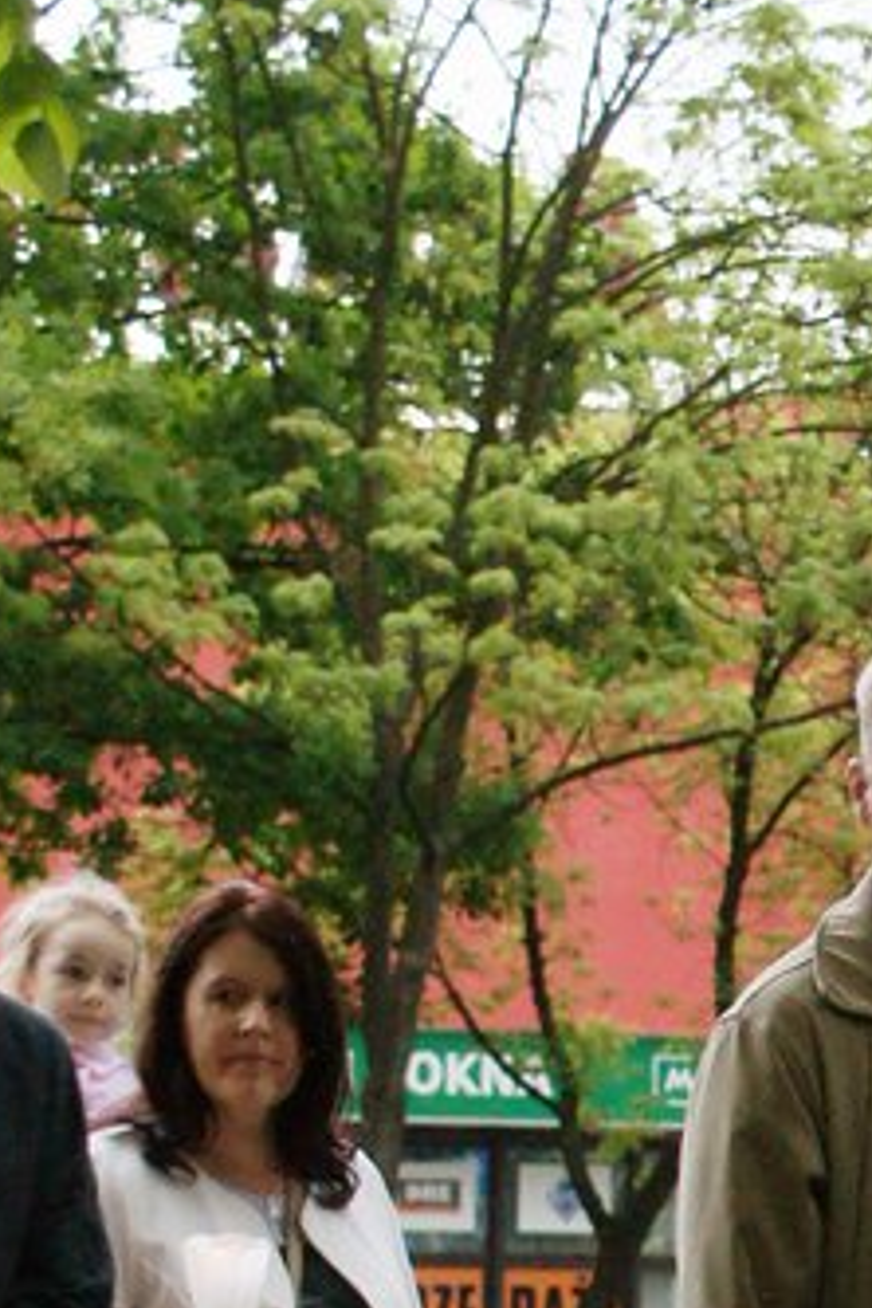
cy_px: 872
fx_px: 8455
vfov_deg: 8.8
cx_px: 1383
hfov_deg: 5.8
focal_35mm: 233
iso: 500
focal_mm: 45
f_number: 5.6
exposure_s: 1/80
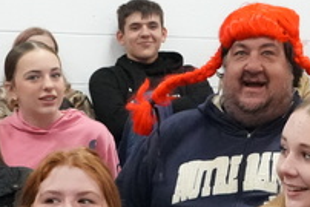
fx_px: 1706
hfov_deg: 10.4
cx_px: 170
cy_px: 122
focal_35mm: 198
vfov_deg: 6.9
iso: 8000
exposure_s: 1/400
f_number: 5.6
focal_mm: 26
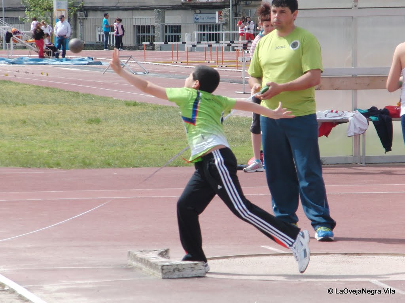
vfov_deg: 5.9
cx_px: 202
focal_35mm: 251
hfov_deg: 7.9
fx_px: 2937
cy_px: 152
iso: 100
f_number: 4.5
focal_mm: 44.4
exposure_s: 1/640
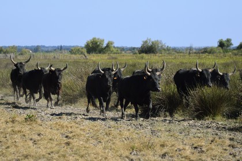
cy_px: 80
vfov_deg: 6.9
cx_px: 121
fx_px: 1344
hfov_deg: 10.3
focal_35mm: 200
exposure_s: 1/1000
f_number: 7.1
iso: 200
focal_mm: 200
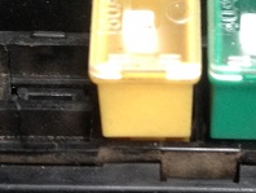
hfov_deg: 14.8
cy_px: 240
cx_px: 180
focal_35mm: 133
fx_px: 985
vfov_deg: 10.9
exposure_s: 1/20
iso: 160
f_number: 2.4
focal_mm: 4.12
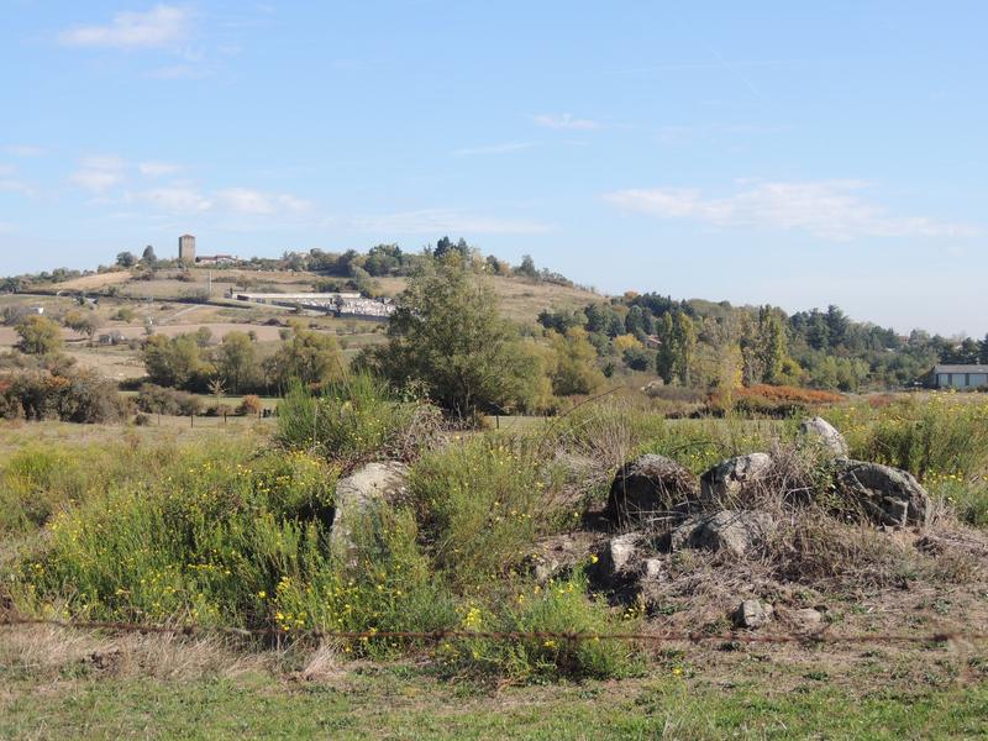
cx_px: 494
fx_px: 1713
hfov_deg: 32.2
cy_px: 370
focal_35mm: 60
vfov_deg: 24.4
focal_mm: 10.7
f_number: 3.7
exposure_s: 1/640
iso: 100
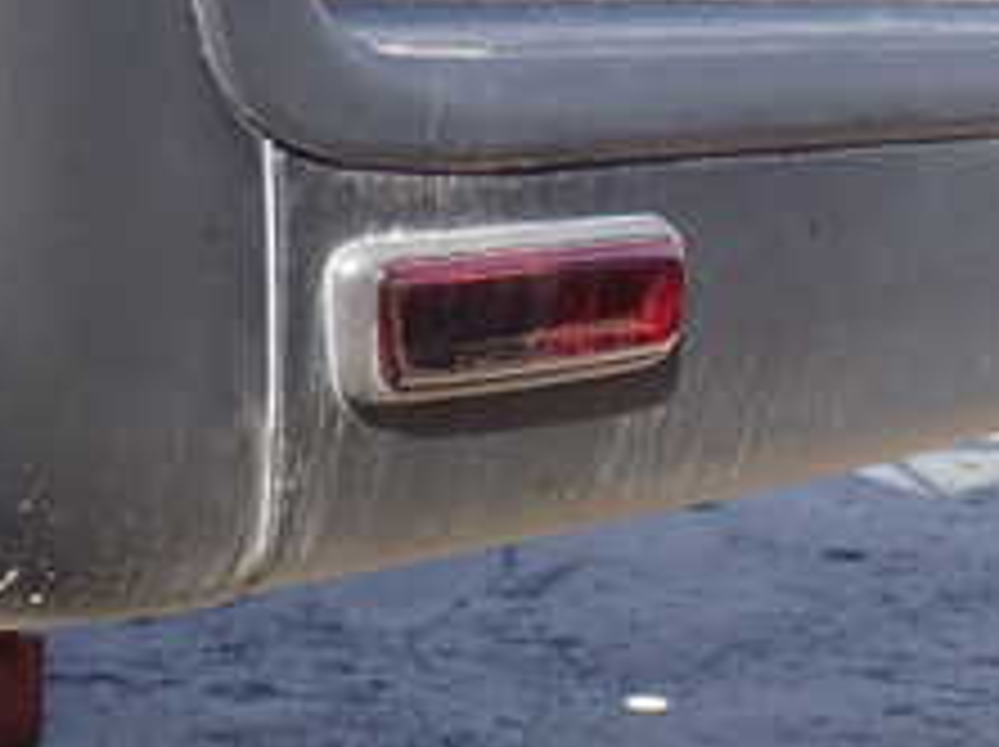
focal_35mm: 111
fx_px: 3200
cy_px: 108
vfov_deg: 13.2
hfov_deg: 17.7
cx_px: 576
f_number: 4
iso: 100
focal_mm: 7.31
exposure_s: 1/200
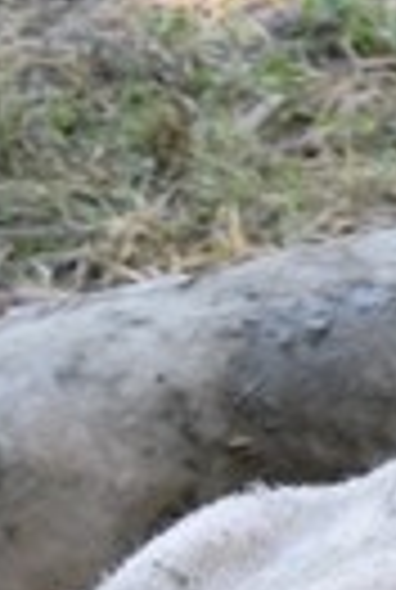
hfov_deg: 3.0
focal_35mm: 447
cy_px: 1365
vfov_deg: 4.5
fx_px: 7336
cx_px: 1670
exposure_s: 1/125
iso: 400
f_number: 5.6
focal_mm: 34
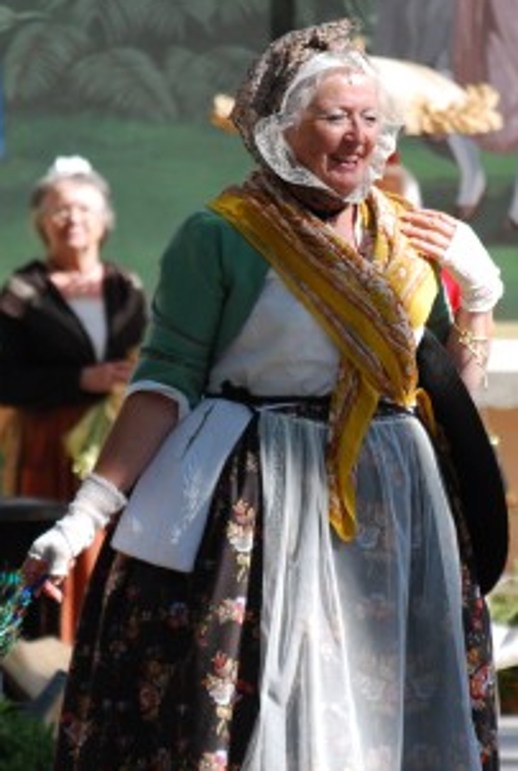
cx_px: 300
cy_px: 477
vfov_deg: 5.4
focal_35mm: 381
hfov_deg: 3.6
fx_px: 8176
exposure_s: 1/400
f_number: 5
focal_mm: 120
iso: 200
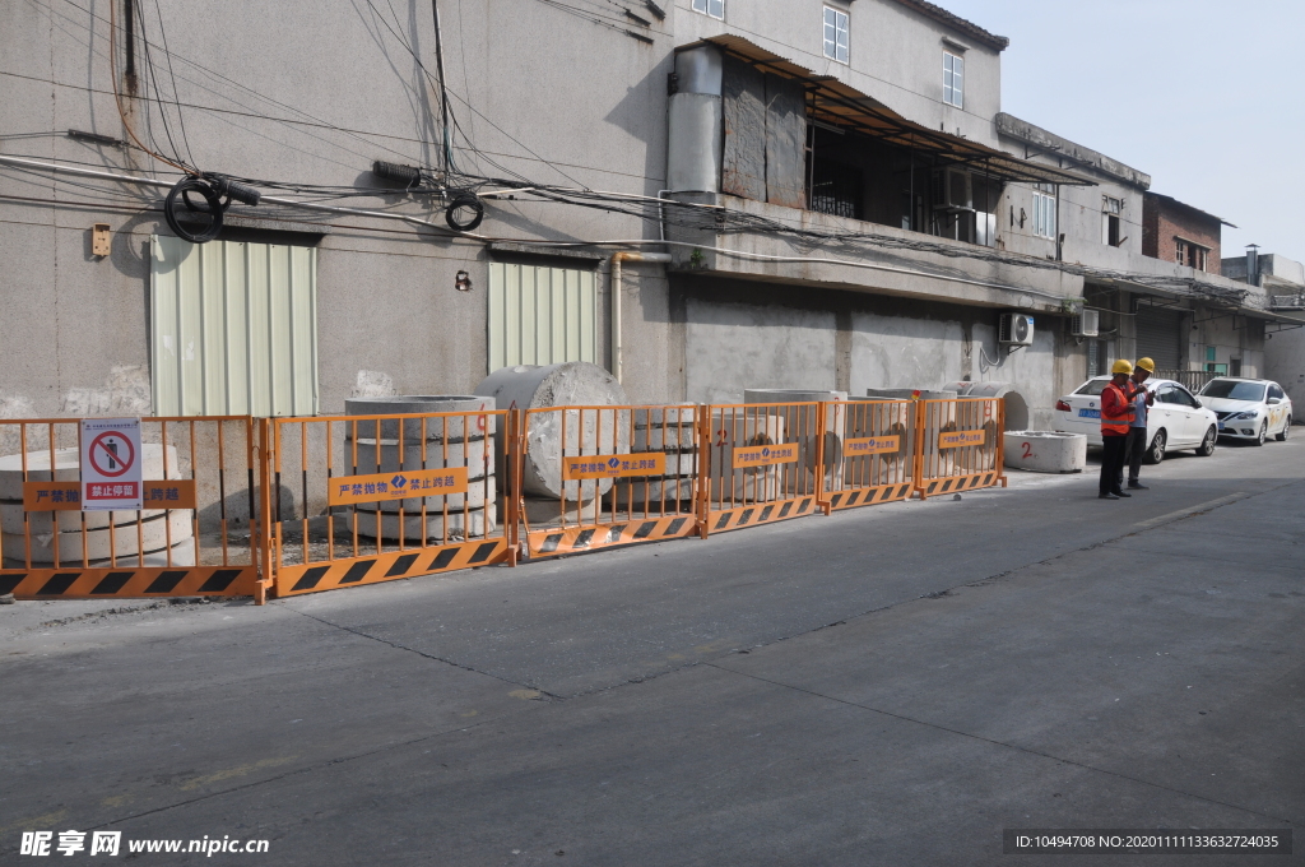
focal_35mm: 27
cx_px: 652
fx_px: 977
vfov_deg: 47.8
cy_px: 434
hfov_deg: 67.4
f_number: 9
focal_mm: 18
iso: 200
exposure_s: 1/320
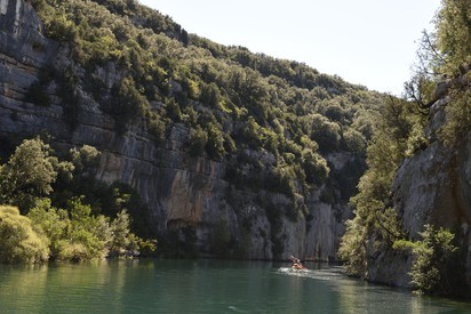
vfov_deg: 26.5
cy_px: 155
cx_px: 232
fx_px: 667
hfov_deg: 38.9
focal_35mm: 51
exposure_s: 1/250
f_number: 6.3
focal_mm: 50
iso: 200
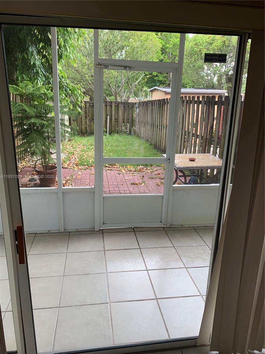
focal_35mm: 26
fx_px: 265
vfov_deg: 67.3
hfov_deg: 53.1
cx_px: 132
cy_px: 177
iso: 64
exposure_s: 1/121
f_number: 1.8
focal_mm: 4.25
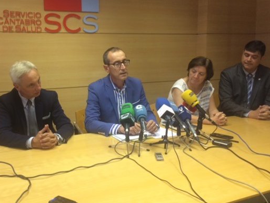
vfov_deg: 36.8
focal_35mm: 39
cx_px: 101
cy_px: 95
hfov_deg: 47.4
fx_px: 304
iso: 160
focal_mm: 4.15
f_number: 2.2
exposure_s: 1/33
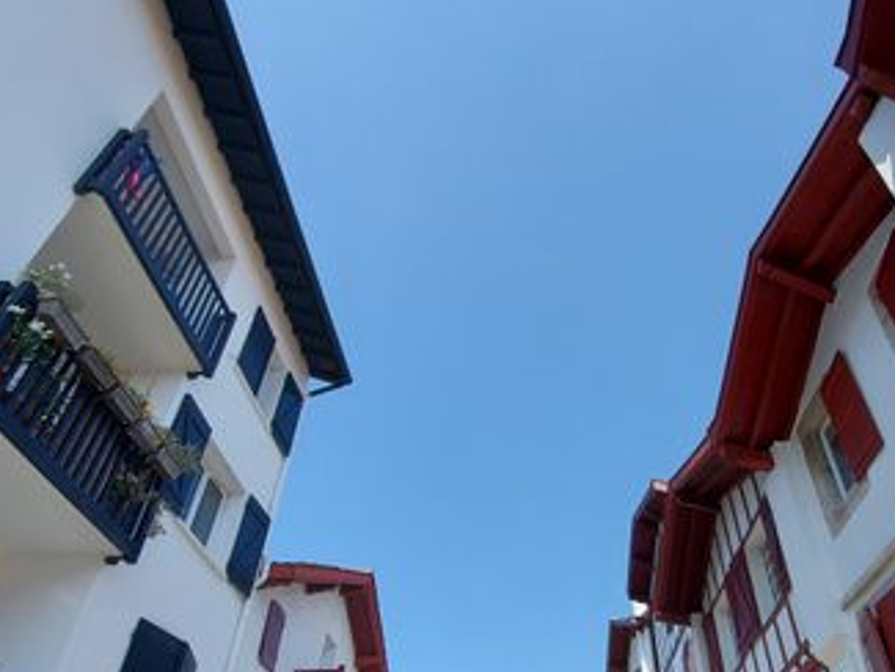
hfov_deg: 70.2
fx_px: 621
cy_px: 438
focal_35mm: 24
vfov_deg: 55.9
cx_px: 570
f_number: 2.2
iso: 50
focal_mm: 1.95
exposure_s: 1/1243
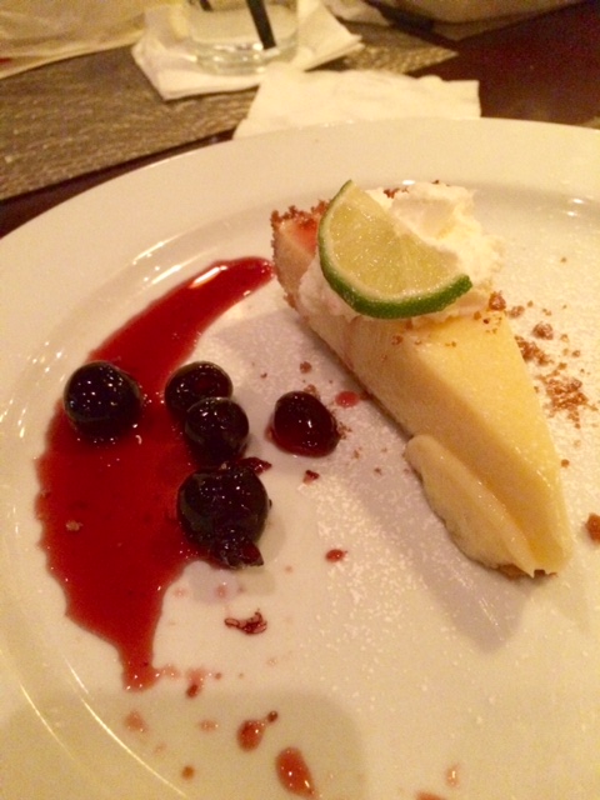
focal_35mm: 29
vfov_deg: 61.7
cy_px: 400
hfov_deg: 48.2
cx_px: 300
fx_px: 670
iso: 640
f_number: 2.2
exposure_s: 1/15
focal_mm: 4.15
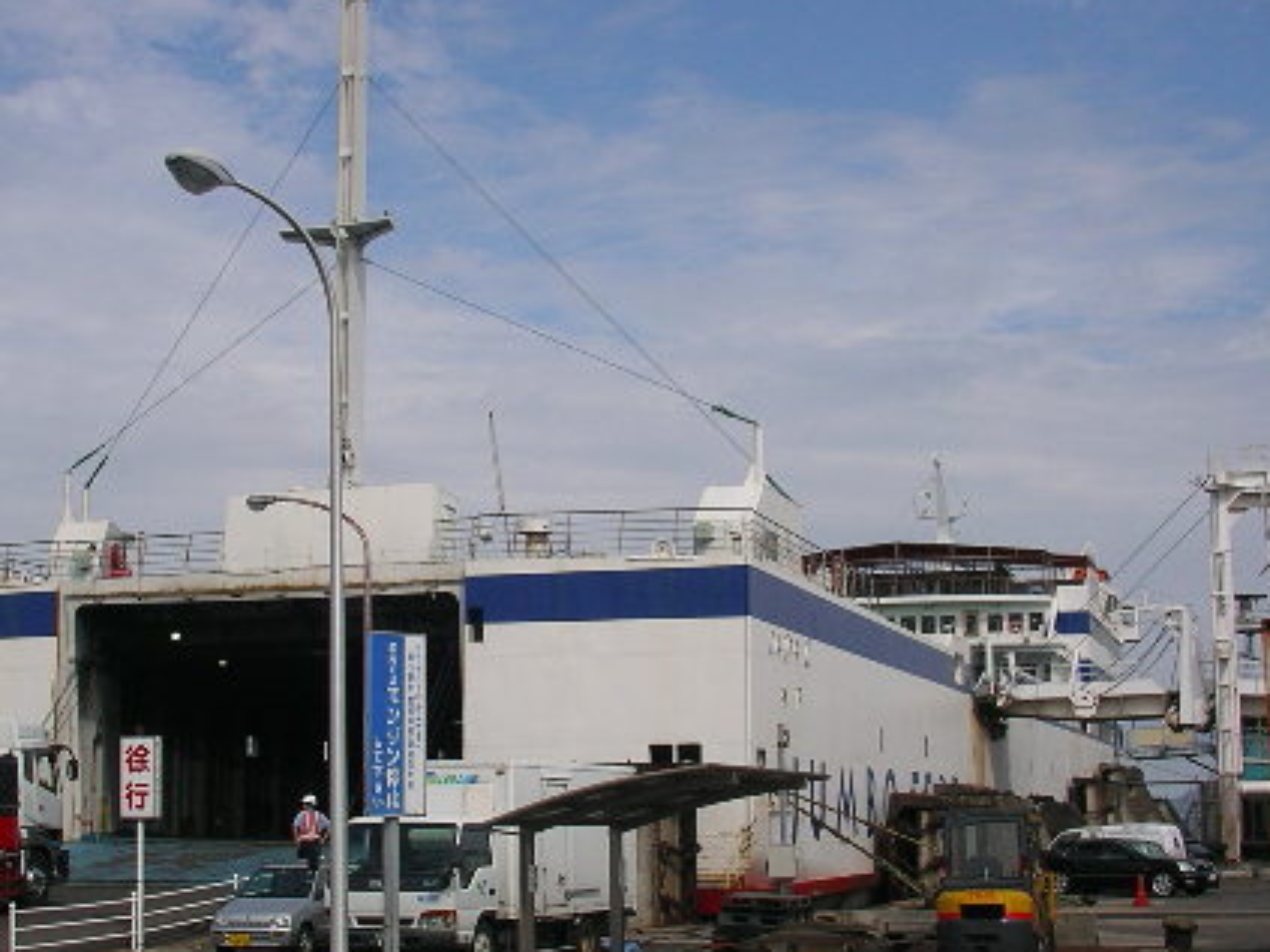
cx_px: 480
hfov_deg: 34.2
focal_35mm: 56
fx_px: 2054
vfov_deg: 26.0
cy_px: 613
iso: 50
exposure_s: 1/1250
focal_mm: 5.7
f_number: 6.9
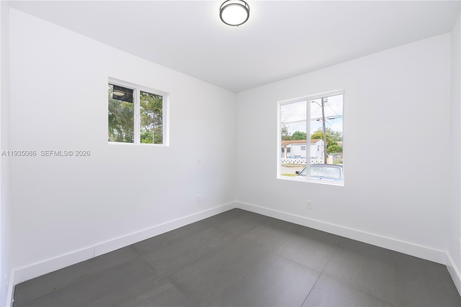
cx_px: 230
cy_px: 154
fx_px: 179
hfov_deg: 104.3
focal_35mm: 14
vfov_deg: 81.2
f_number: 5.6
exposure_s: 1/200
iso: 200
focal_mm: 14
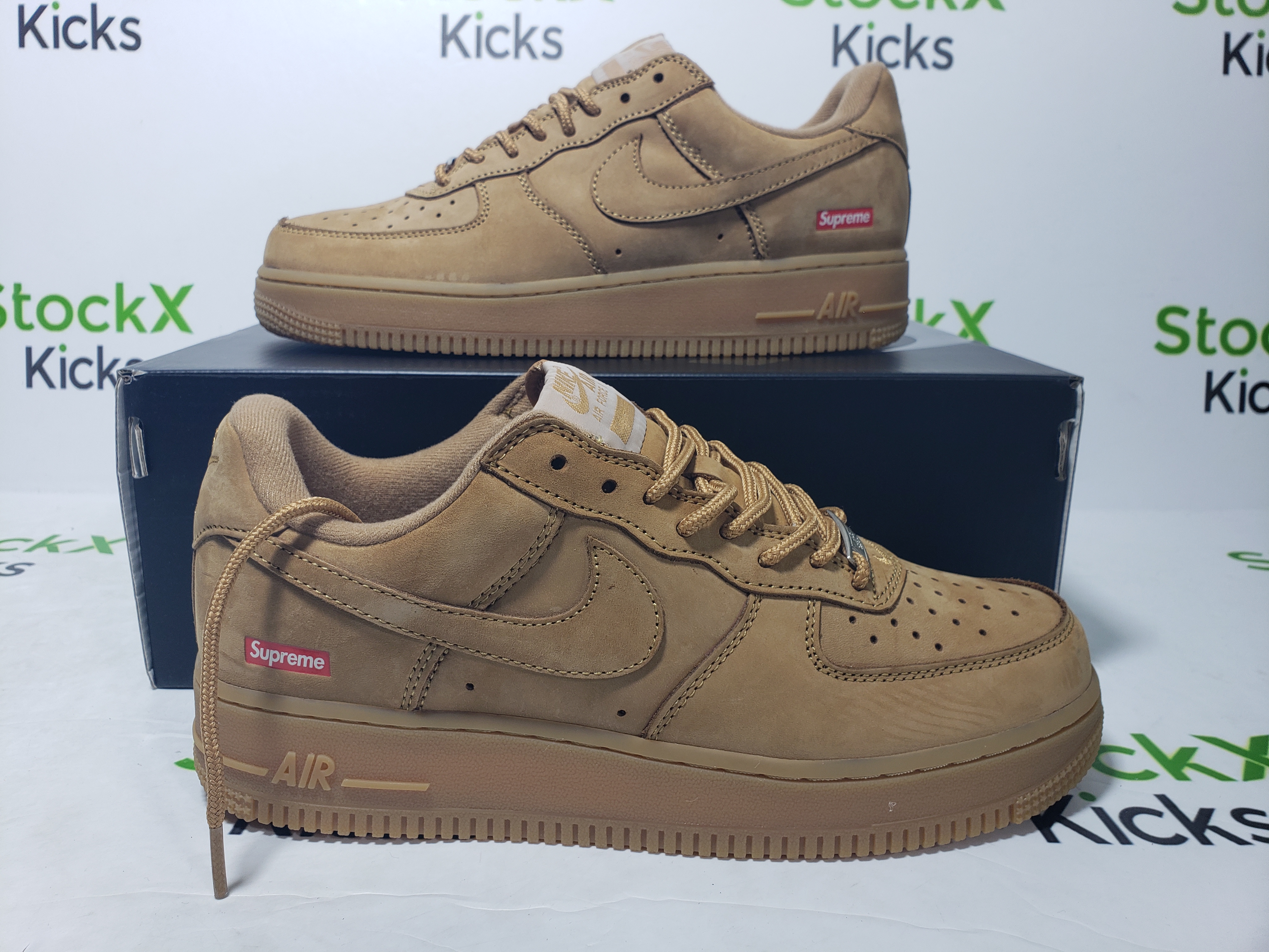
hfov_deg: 67.3
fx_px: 953
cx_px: 634
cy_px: 476
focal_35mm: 26
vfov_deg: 53.1
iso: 50
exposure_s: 1/180
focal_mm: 4.3
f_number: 2.4
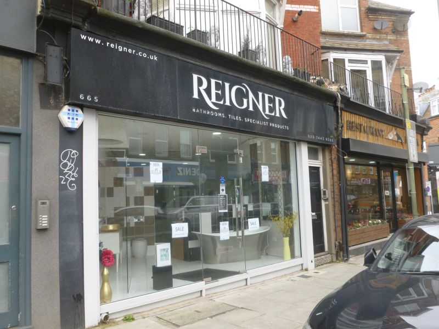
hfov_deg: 63.4
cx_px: 220
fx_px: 355
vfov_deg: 49.7
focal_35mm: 28
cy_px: 164
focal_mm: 5
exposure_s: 1/60
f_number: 3.3
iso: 160
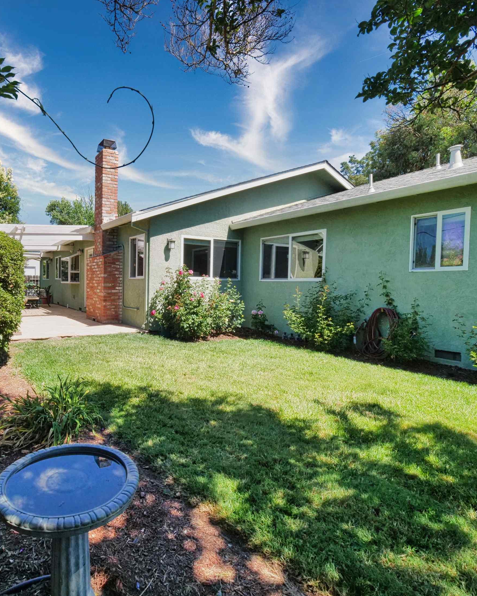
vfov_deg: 83.3
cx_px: 166
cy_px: 302
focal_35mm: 19
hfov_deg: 69.2
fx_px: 335
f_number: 11
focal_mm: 7
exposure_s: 1/200
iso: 400
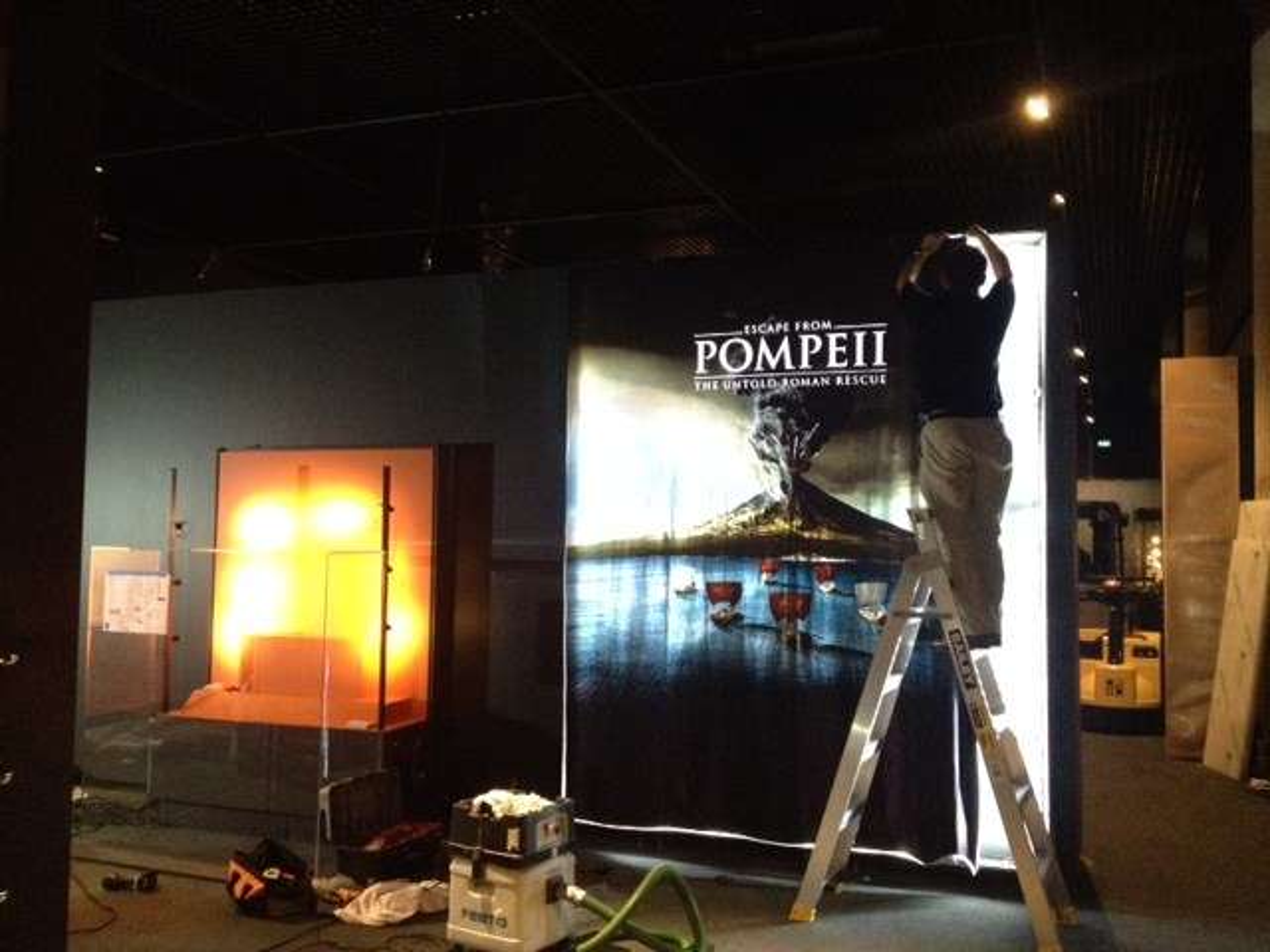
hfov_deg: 52.6
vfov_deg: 40.7
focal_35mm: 35
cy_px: 476
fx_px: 1284
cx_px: 635
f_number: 2.4
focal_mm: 4.28
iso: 500
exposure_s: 1/15
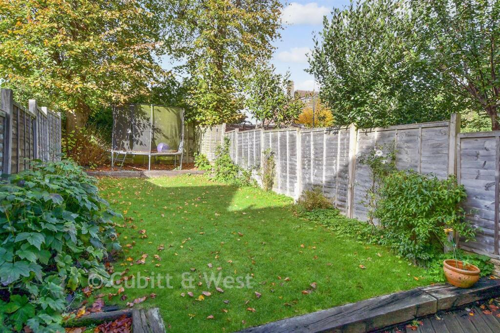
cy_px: 166
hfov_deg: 81.2
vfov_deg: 59.5
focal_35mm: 21
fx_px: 292
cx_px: 250
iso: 200
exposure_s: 1/400
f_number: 6.3
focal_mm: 14
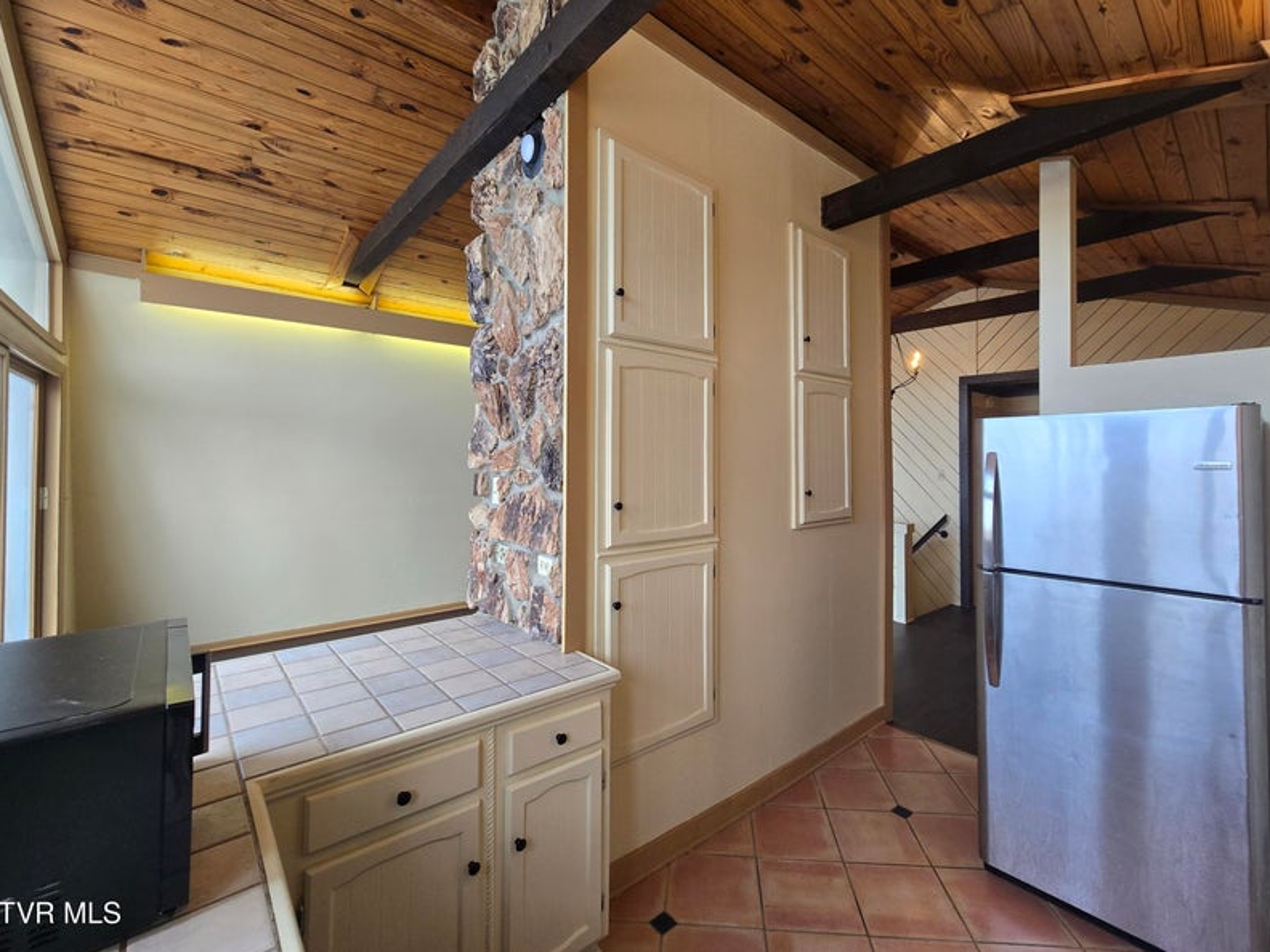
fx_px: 514
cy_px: 447
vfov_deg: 85.6
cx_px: 679
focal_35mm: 14
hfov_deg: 101.9
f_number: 2.2
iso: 80
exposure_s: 1/60
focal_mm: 2.2
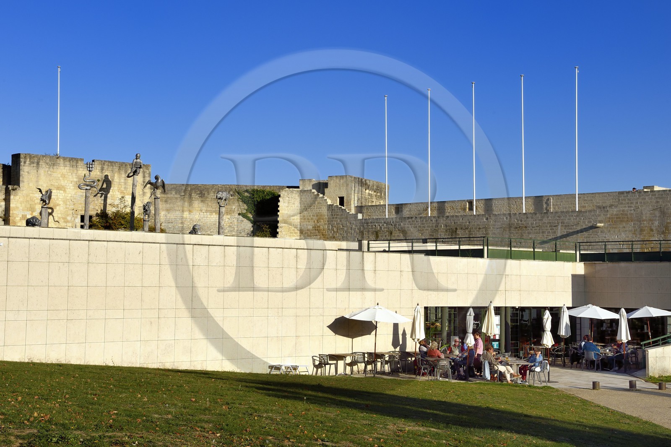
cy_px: 224
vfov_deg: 23.4
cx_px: 336
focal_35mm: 58
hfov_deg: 34.5
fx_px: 1081
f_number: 14
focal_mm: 58
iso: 200
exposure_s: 1/250
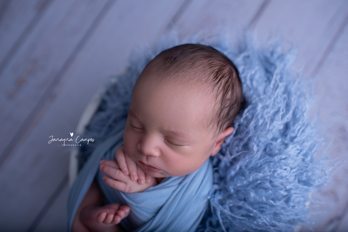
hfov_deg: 54.4
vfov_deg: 37.9
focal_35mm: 35
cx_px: 174
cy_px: 116
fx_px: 338
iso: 50
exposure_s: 1/200
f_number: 2.8
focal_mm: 35
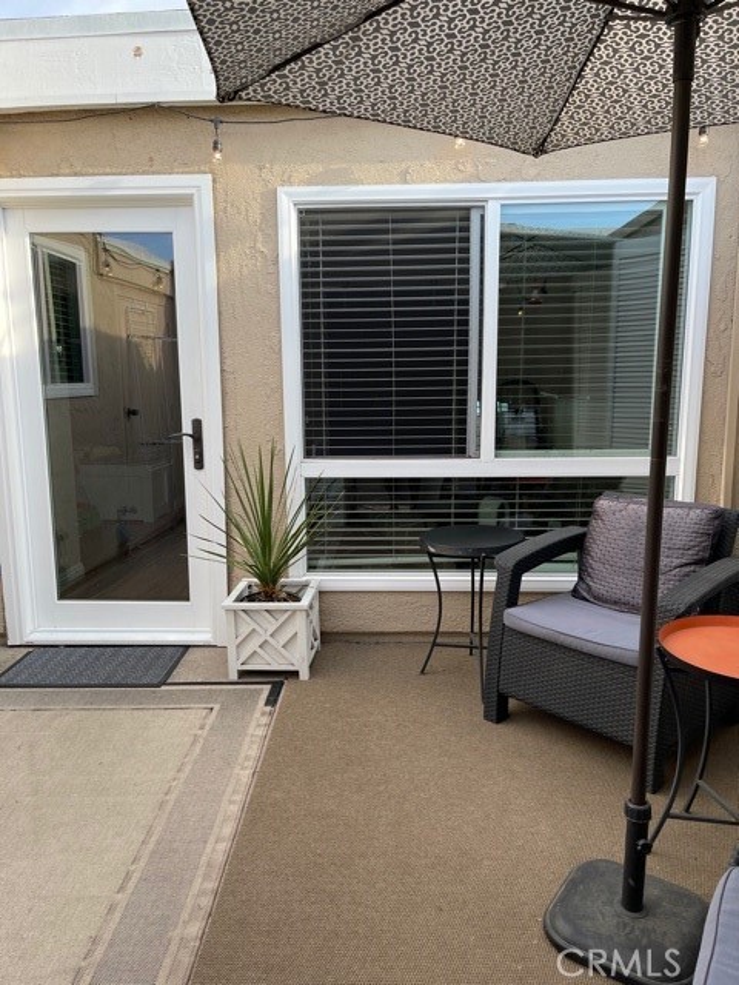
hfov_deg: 53.1
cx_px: 370
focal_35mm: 26
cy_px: 492
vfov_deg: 67.3
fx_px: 740
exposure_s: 1/331
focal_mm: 5.1
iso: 32
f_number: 1.6
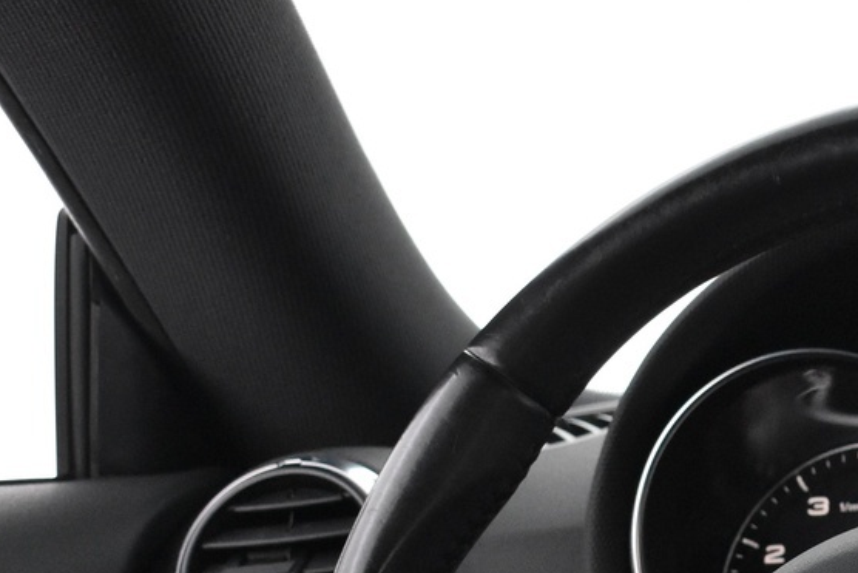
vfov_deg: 10.0
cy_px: 726
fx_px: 3229
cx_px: 910
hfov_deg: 14.8
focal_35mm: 135
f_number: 4.2
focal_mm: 31
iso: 3200
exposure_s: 1/40
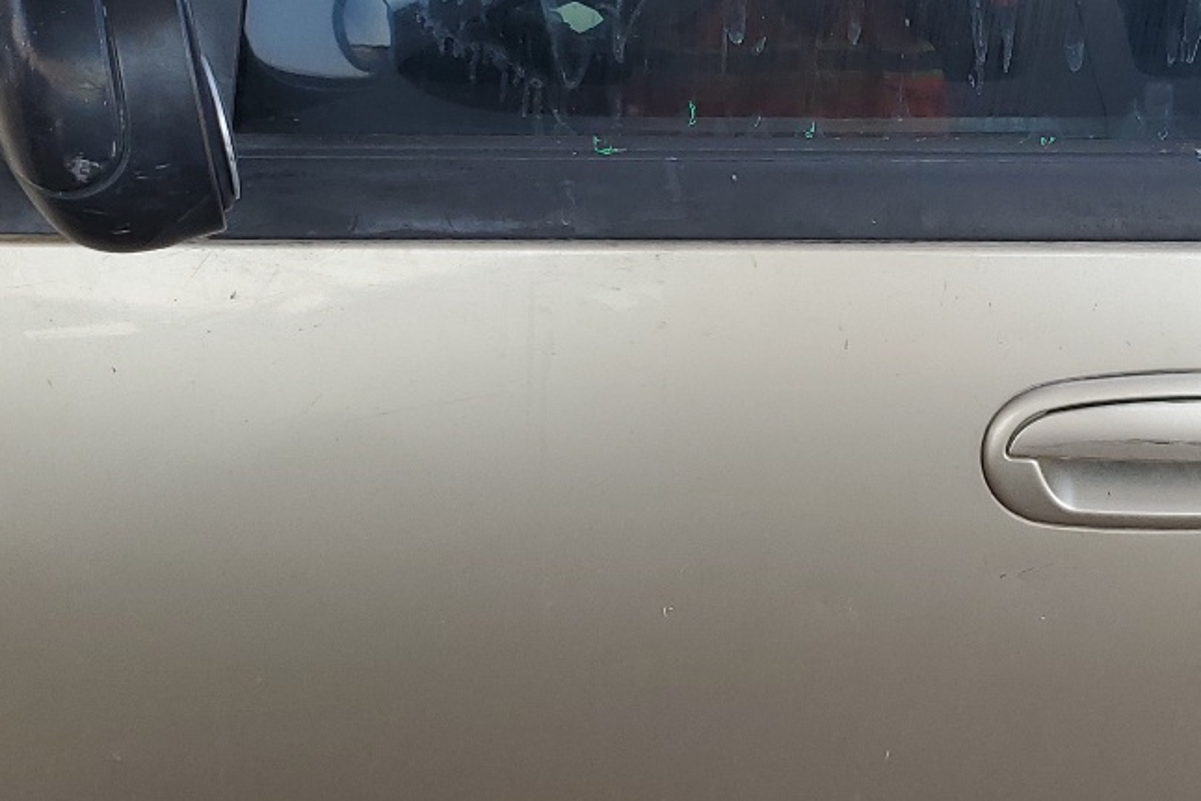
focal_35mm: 67
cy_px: 312
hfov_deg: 29.7
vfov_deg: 20.3
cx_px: 851
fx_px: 2236
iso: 50
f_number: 1.5
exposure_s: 1/667
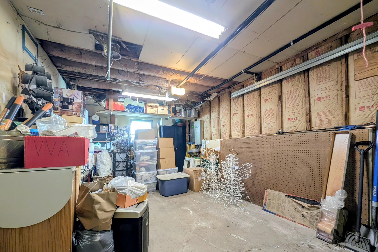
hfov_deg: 108.3
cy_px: 143
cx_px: 185
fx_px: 136
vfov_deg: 85.0
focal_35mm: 13
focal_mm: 2.23
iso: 127
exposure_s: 1/30
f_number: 1.95
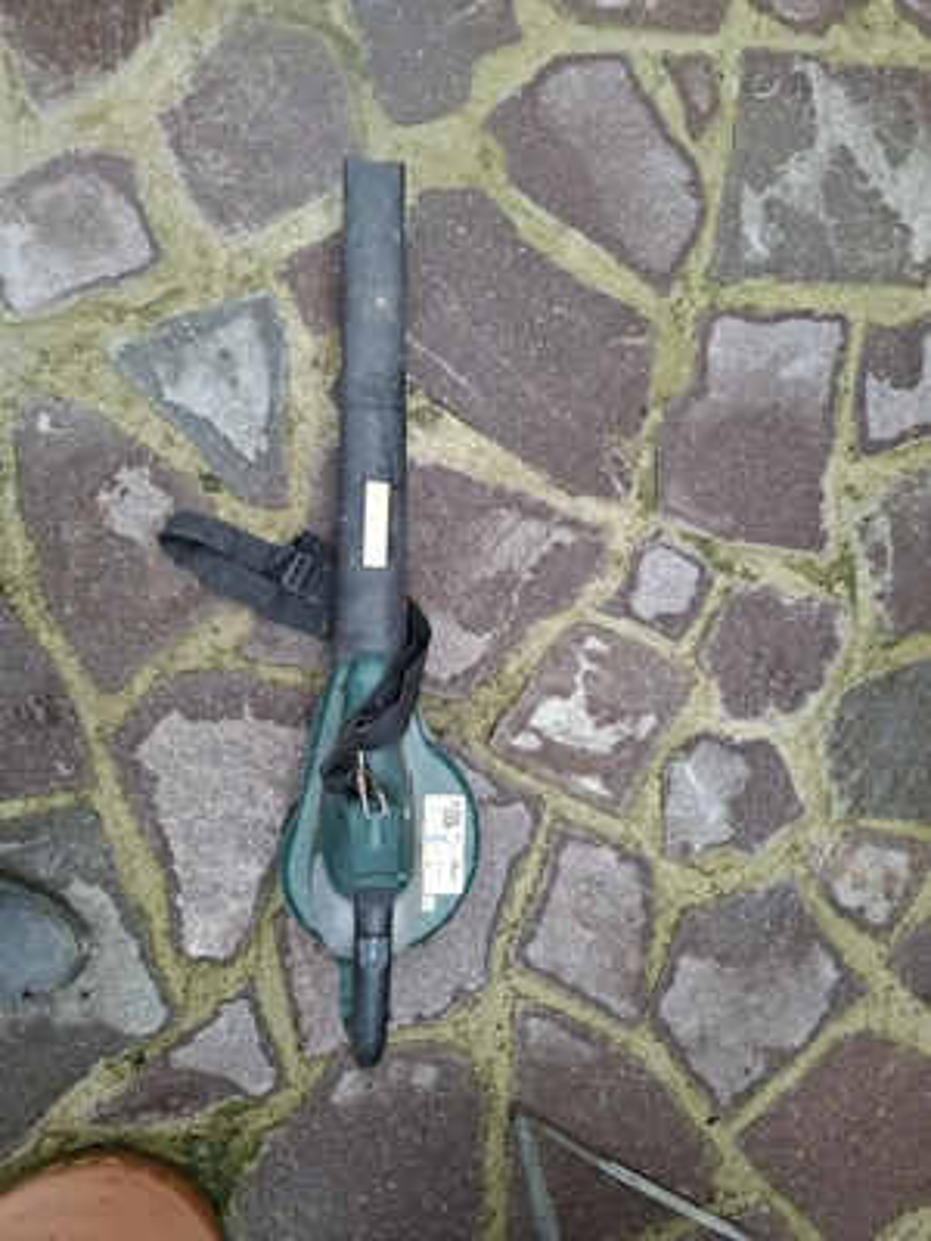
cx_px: 466
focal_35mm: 23
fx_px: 825
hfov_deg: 58.9
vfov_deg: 73.9
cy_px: 620
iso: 50
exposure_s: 1/110
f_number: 1.8
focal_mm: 5.54
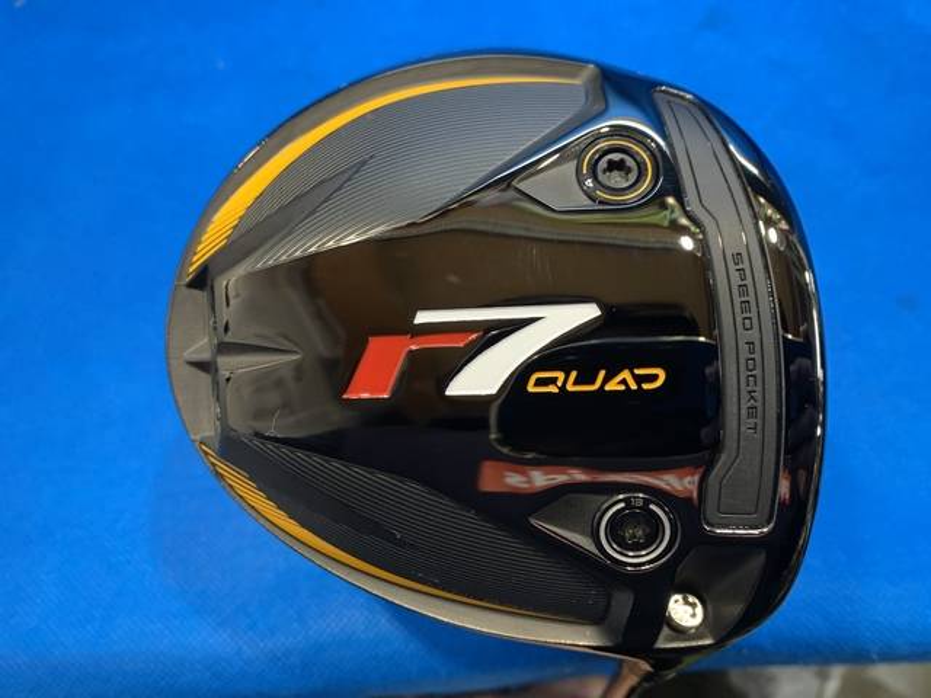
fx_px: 699
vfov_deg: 53.1
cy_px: 349
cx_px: 466
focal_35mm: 26
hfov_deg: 67.3
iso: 200
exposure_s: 1/60
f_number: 1.8
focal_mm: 4.25
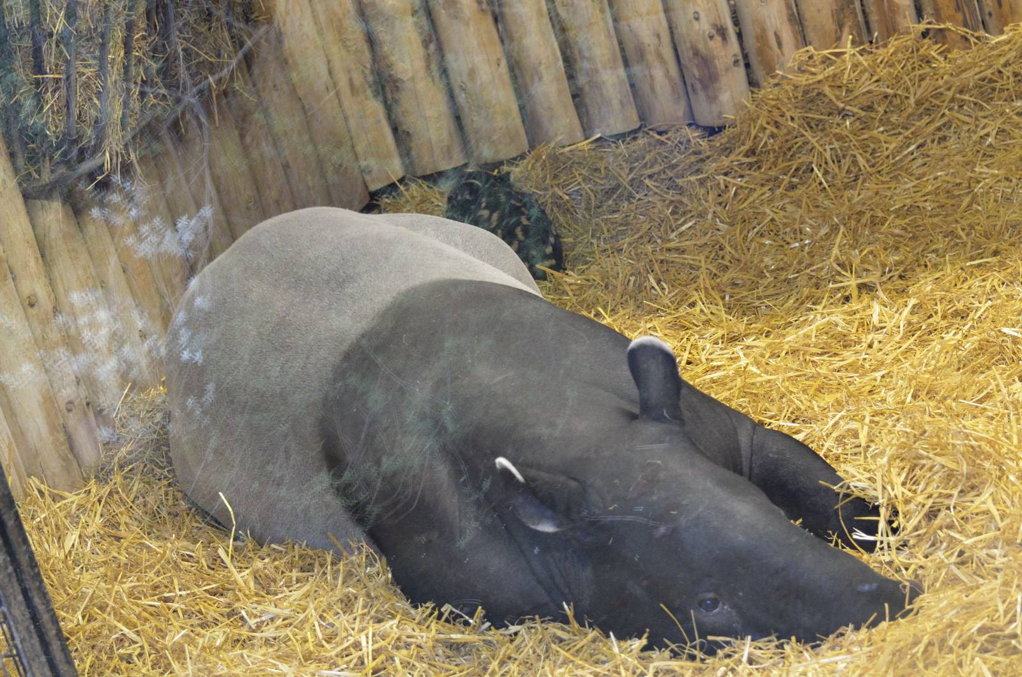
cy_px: 338
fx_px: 2975
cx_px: 511
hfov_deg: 19.5
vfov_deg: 13.0
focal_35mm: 105
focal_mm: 70
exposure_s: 1/30
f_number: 4.5
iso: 2800
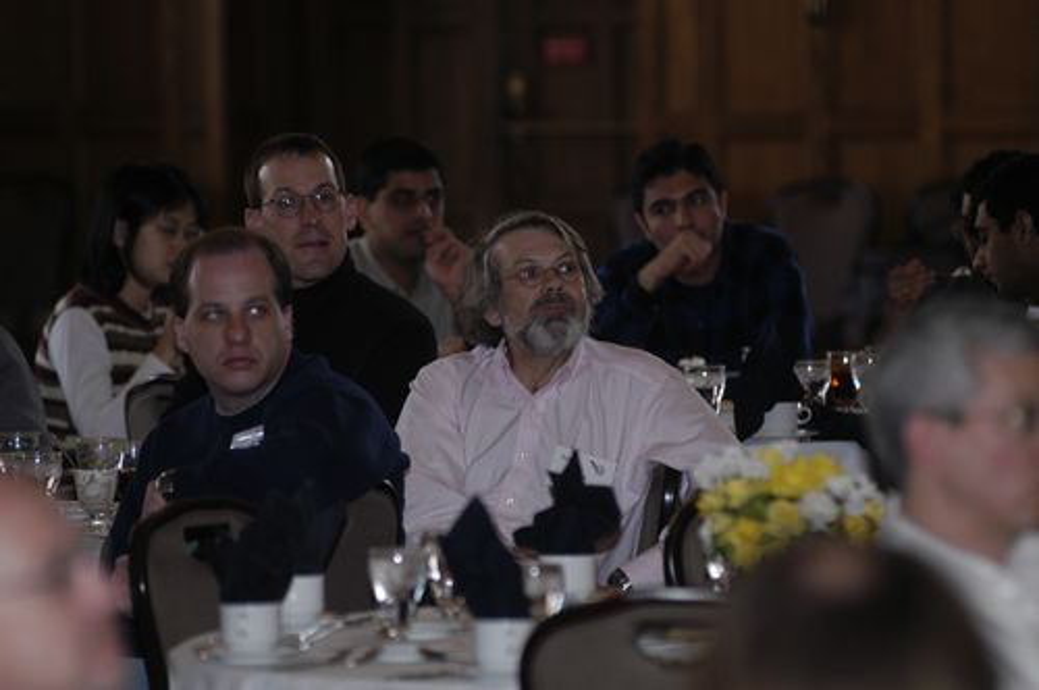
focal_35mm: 300
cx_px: 520
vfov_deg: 4.6
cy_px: 345
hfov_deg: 6.9
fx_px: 8647
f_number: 4
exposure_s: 1/160
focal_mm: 200
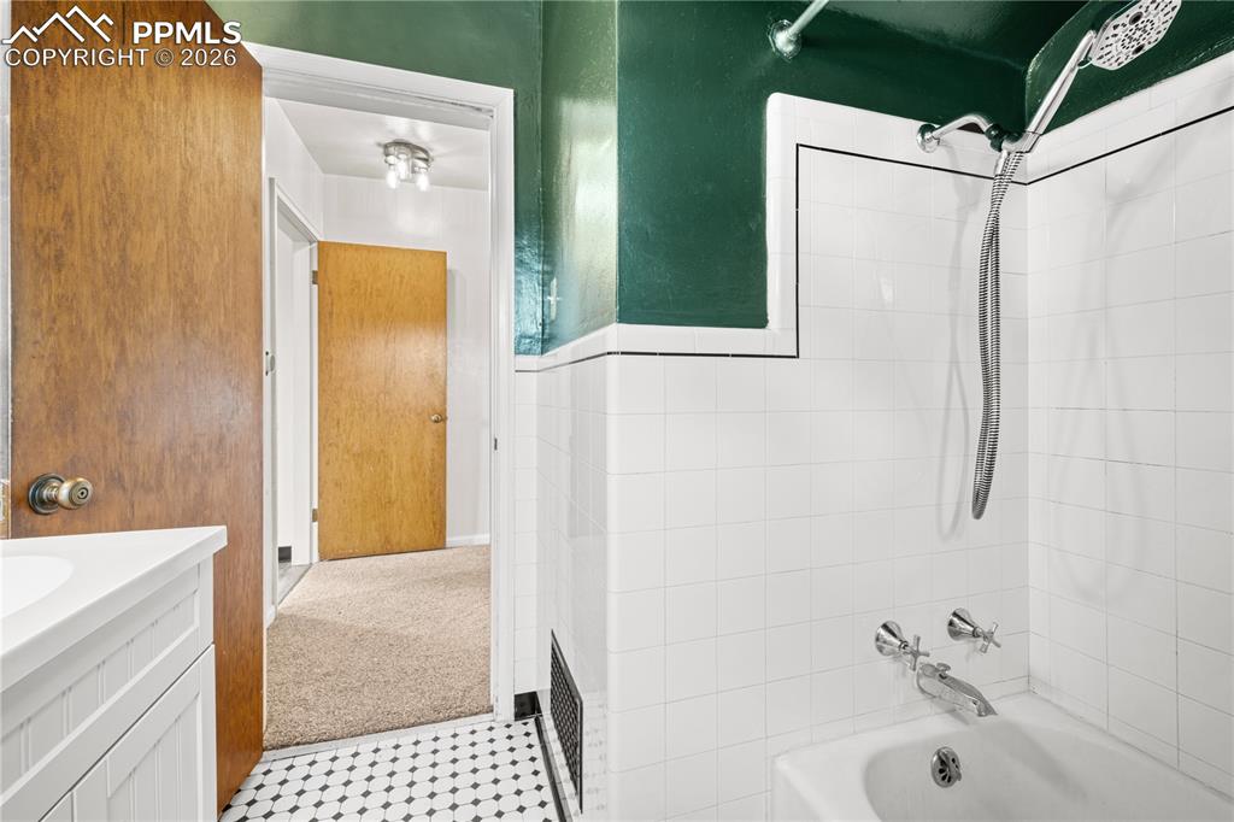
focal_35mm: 14
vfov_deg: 81.2
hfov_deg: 104.3
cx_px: 617
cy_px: 411
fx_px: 480
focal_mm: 14
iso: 200
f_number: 10
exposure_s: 5
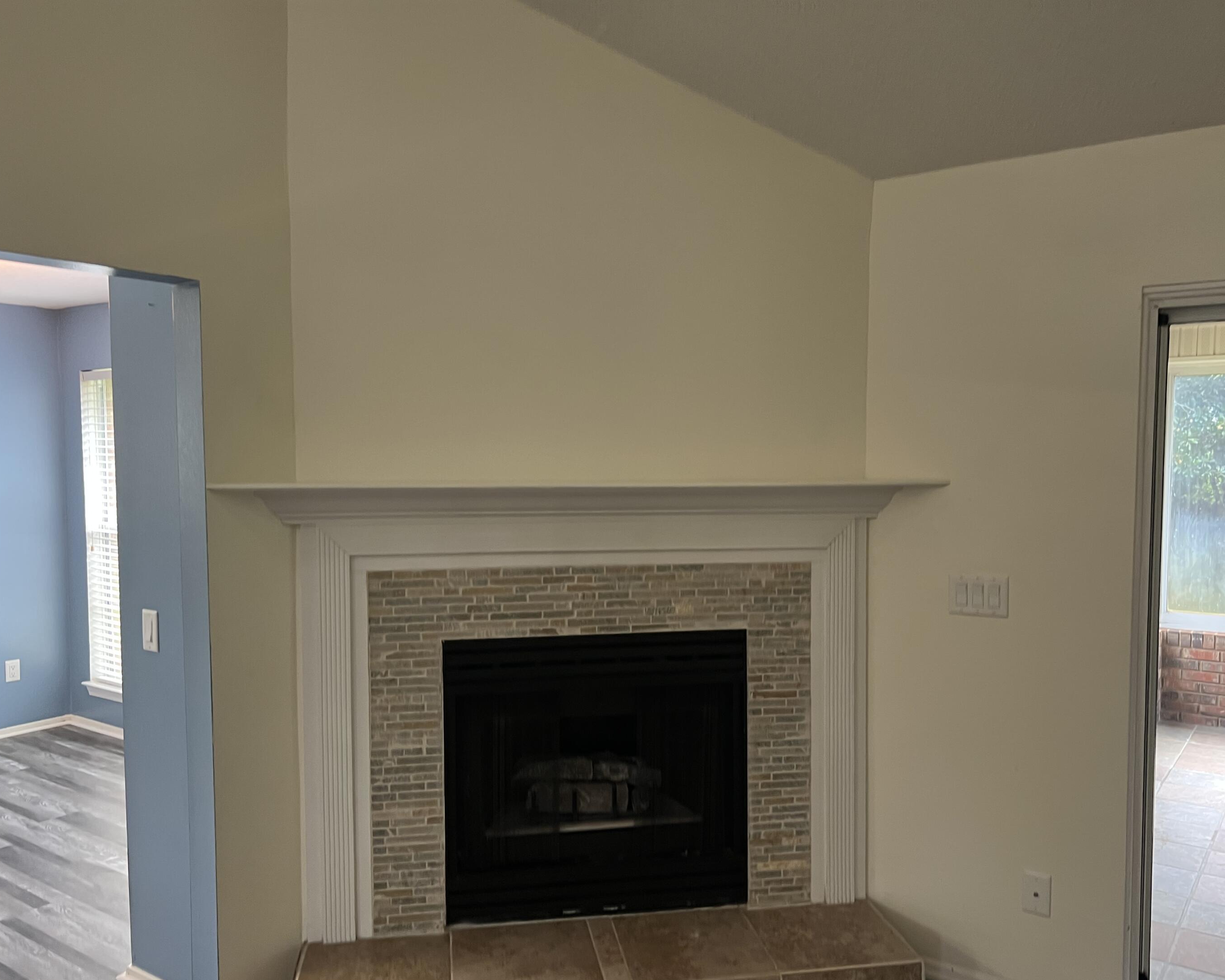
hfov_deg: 62.2
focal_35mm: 28
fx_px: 1015
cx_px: 619
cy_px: 506
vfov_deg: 51.5
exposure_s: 1/60
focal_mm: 5.7
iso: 100
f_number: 1.5
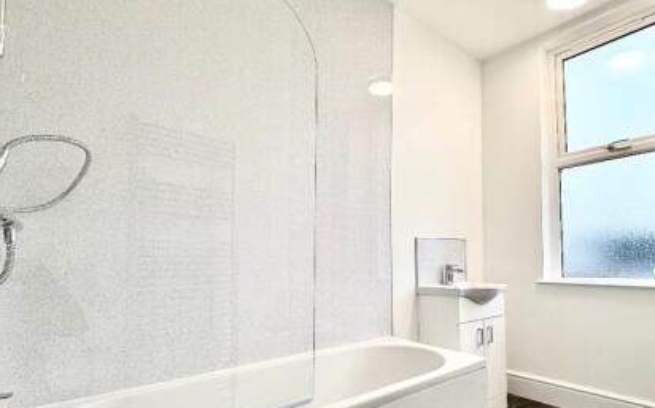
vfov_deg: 56.8
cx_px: 411
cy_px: 245
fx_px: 375
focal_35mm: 21
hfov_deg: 80.7
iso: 100
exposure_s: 1/100
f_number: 2.2
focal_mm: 2.22
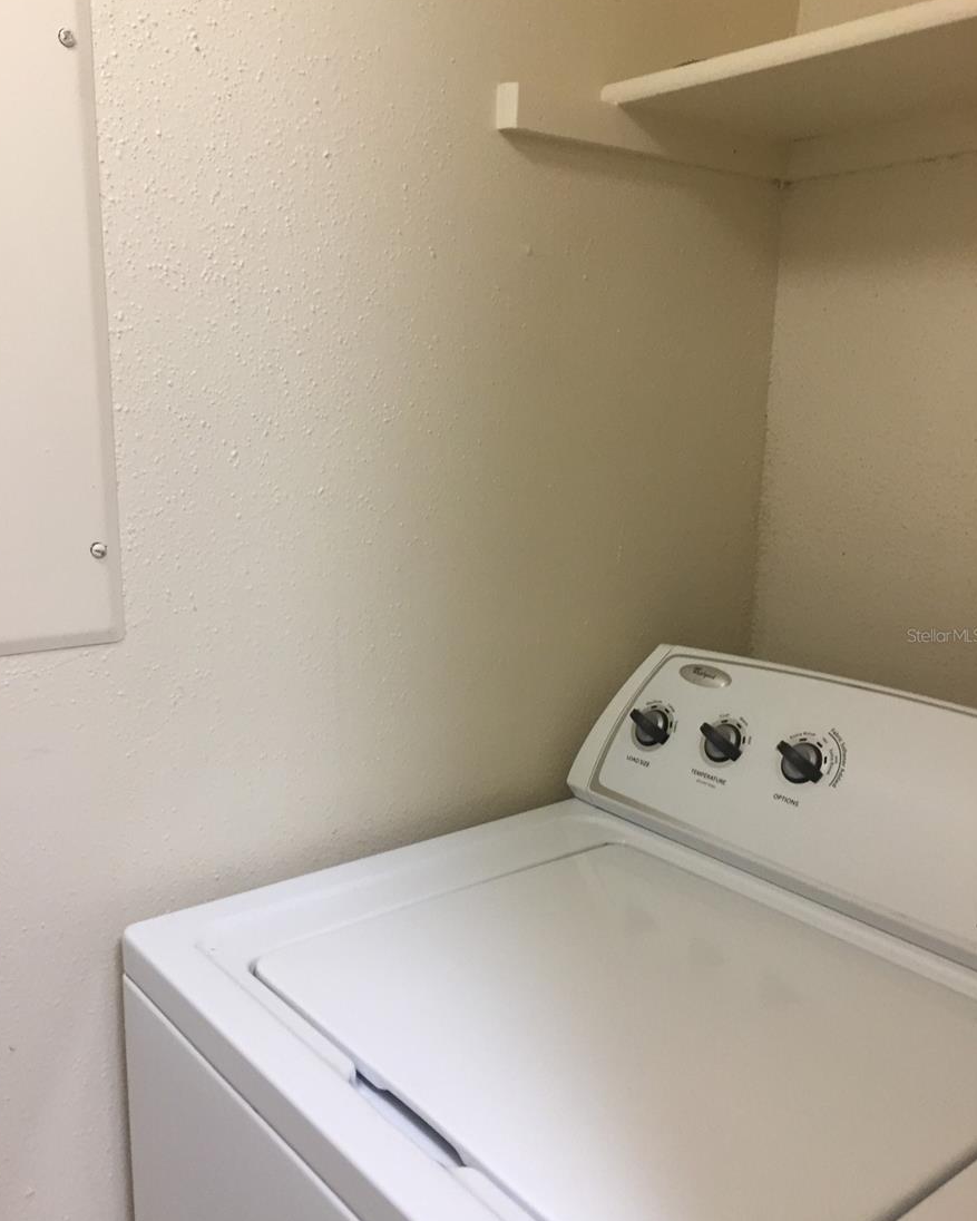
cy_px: 635
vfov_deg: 57.2
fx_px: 1120
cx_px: 485
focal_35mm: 31
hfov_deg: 47.1
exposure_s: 1/30
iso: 100
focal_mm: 4.15
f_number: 2.2
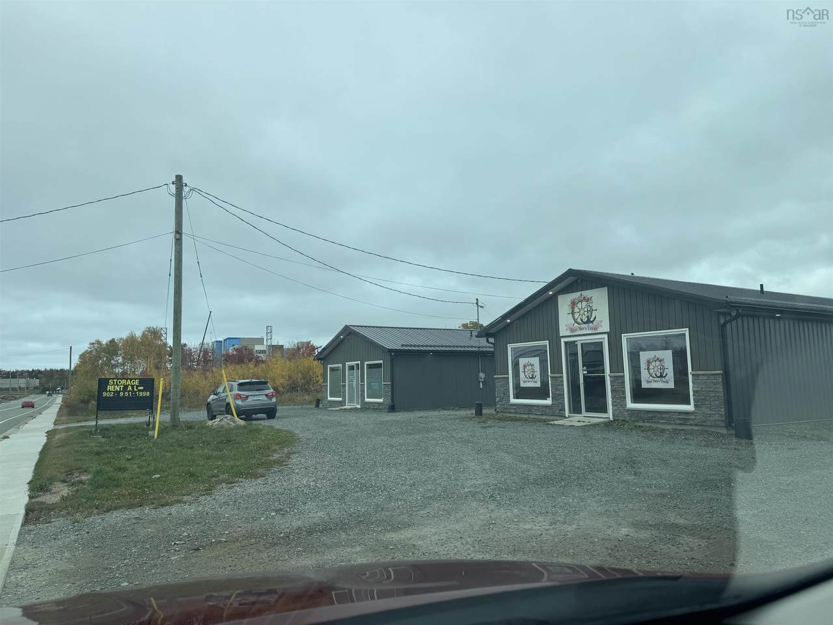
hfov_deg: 71.6
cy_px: 312
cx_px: 416
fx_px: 578
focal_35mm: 24
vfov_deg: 56.8
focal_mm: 6.76
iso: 80
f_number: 1.78
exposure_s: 1/1637
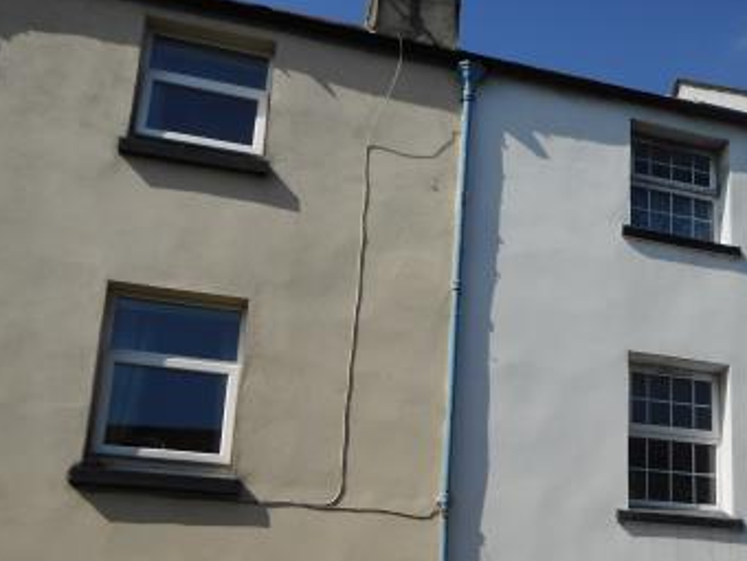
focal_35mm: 47
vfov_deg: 29.9
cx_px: 624
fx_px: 1014
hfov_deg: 38.5
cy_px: 473
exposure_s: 1/1250
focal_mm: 4.5
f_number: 3.7
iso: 80
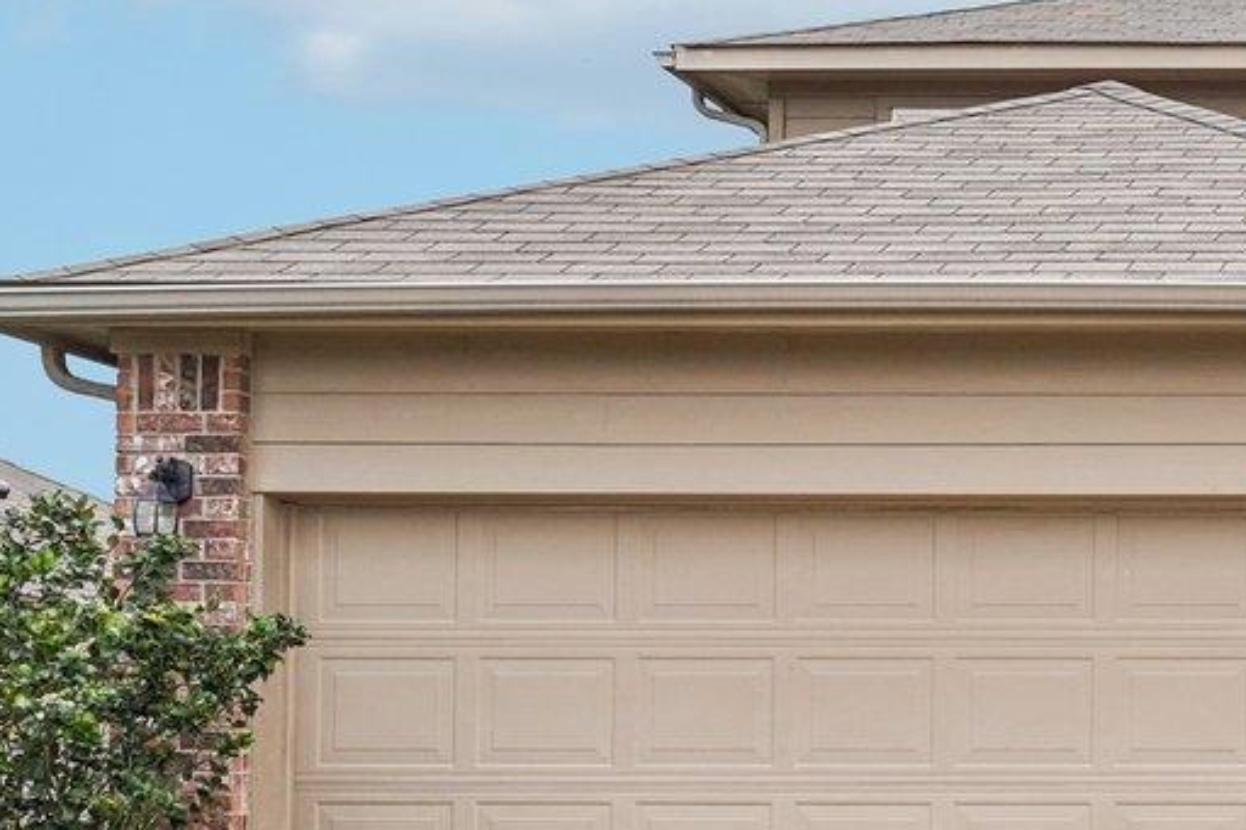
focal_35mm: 75
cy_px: 756
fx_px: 2588
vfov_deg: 17.9
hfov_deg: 23.1
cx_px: 1745
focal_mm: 18.7
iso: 400
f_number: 8
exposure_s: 1/640
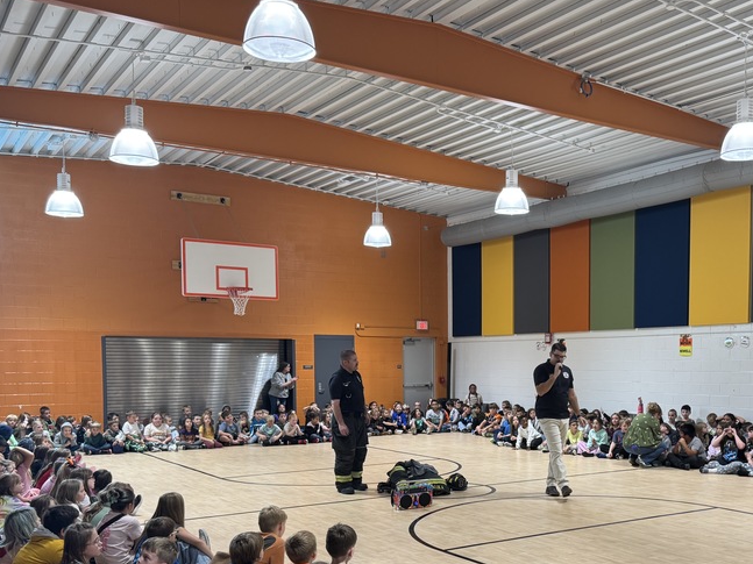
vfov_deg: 37.1
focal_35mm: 38
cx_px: 483
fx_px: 826
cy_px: 398
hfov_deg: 48.4
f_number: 1.78
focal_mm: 6.76
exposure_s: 1/120
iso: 160
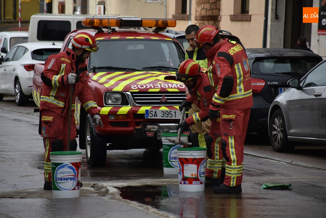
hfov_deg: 9.8
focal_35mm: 210
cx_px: 163
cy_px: 109
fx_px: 1903
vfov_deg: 6.6
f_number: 5.6
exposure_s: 1/1000
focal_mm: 140
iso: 720
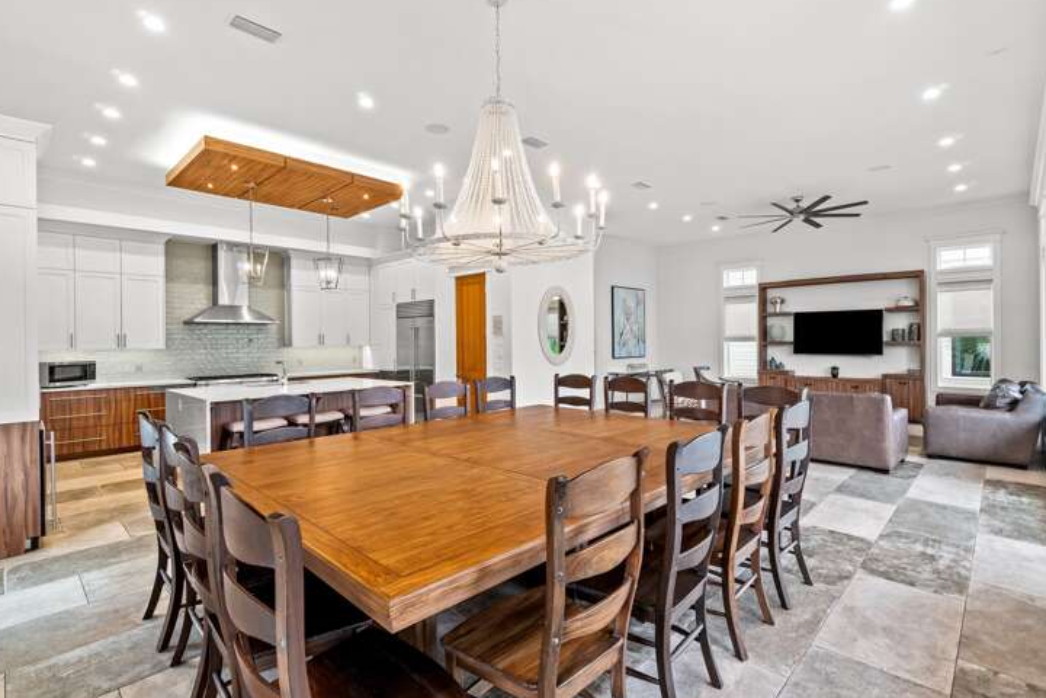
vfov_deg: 73.7
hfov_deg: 96.7
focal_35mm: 16
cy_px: 339
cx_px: 514
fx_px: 465
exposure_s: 1/1.67
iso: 800
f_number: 8
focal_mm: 10
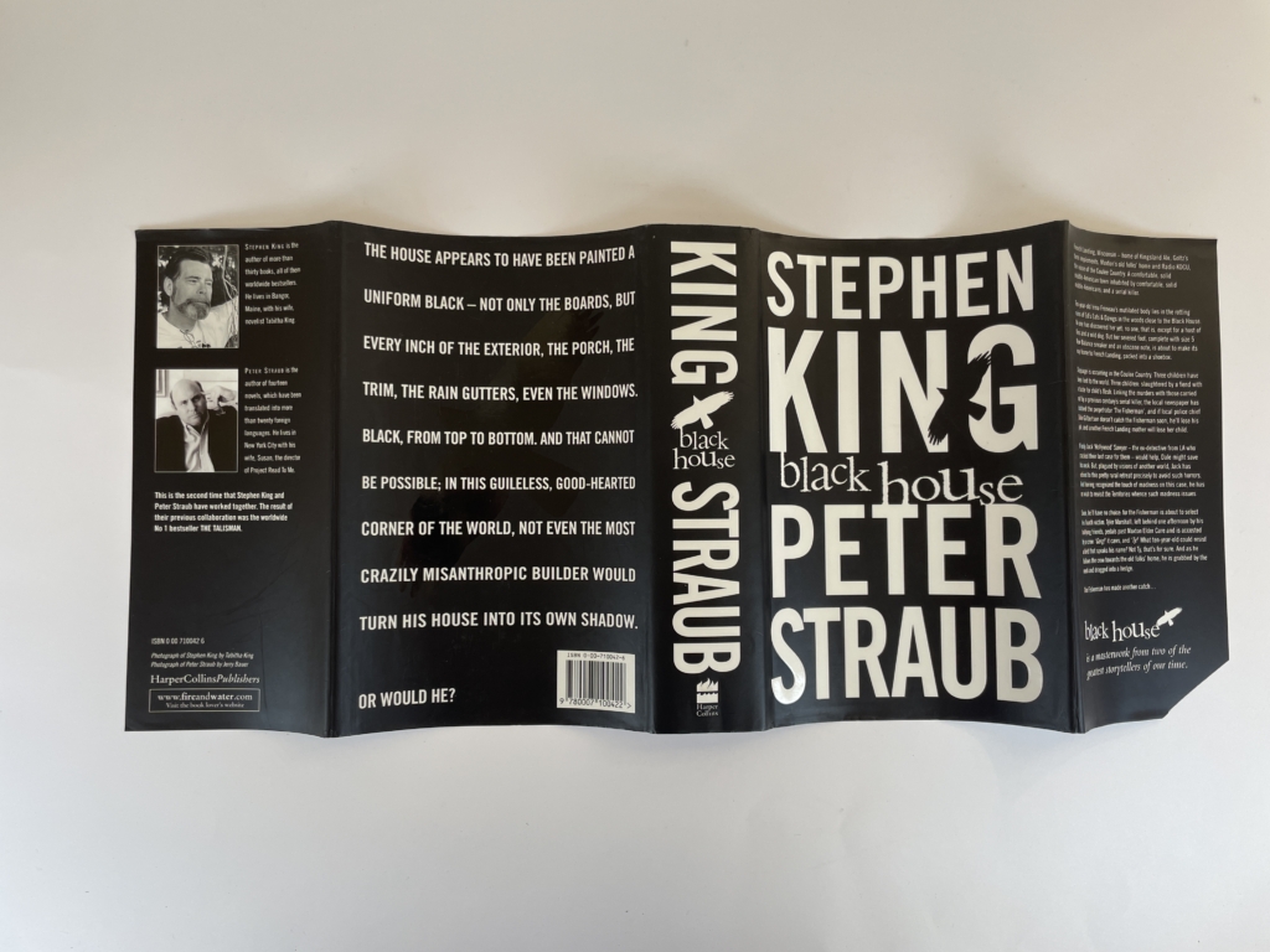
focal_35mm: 26
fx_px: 954
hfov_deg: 67.3
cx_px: 635
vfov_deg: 53.1
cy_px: 476
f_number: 1.6
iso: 32
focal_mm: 4.2
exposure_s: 1/226
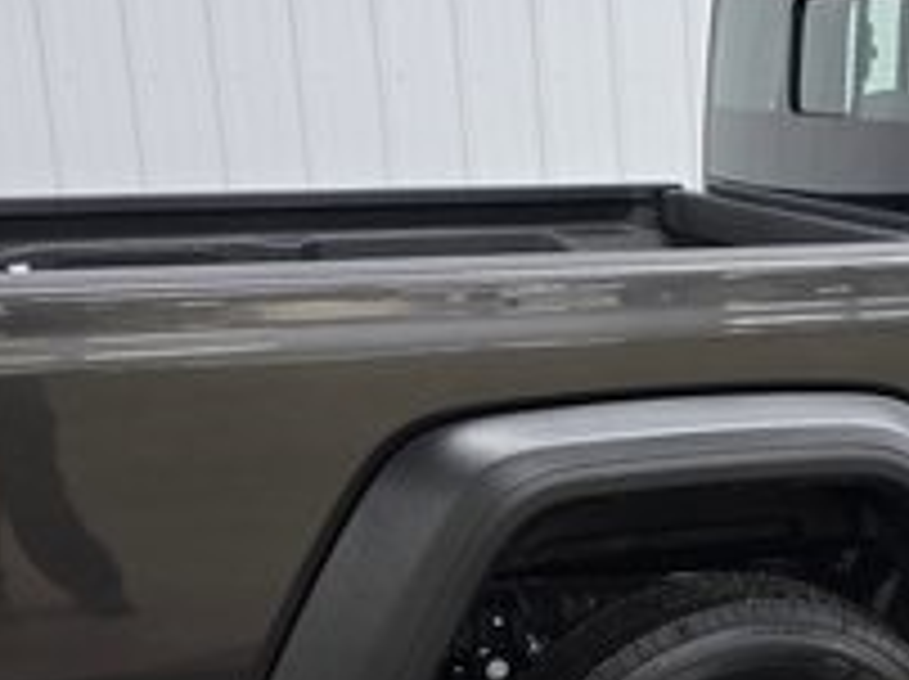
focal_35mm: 73
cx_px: 986
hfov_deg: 24.9
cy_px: 527
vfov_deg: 19.9
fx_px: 1915
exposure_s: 1/120
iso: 400
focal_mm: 6.3
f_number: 1.7
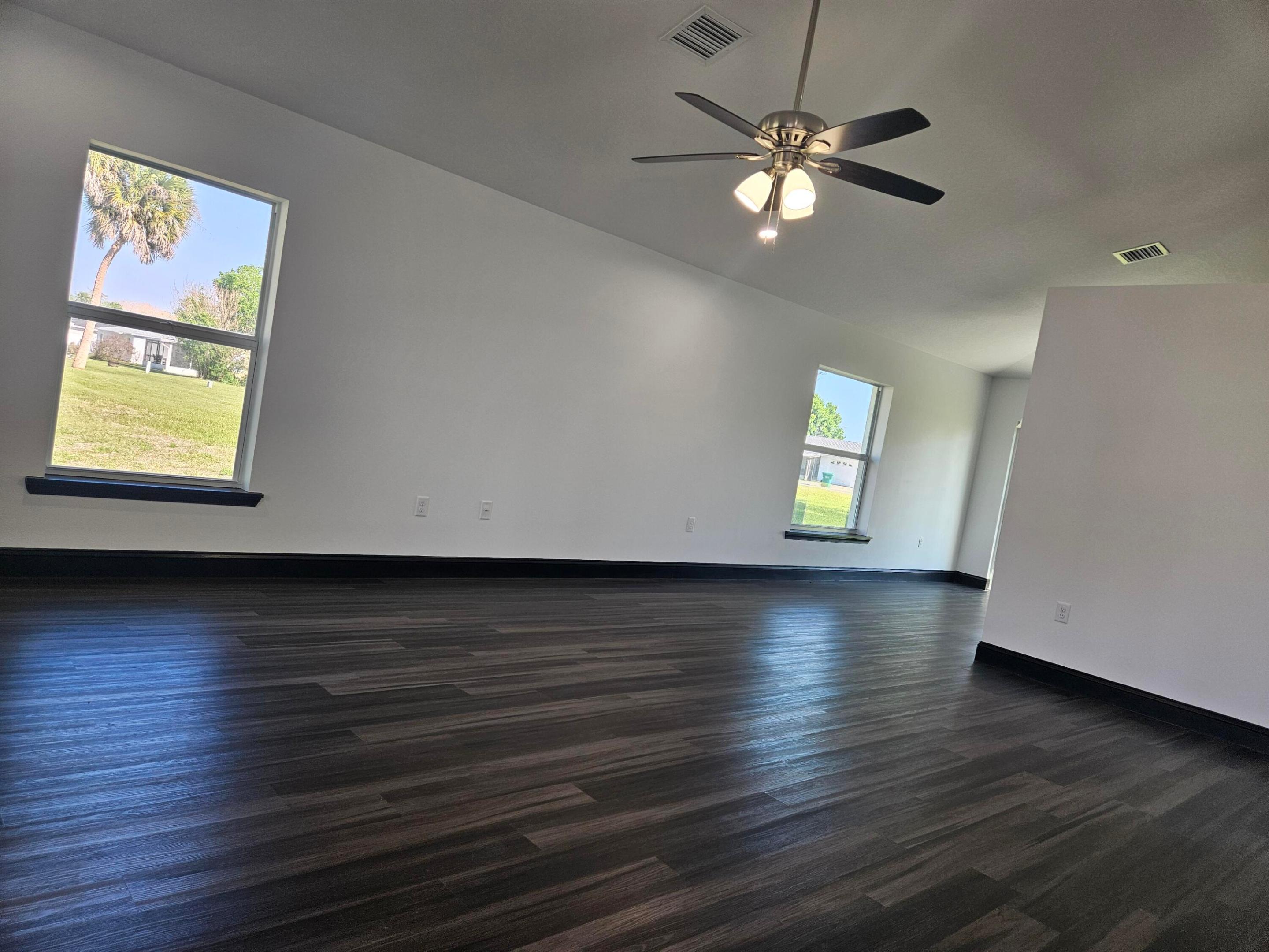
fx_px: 843
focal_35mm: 23
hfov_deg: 73.9
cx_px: 634
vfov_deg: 58.9
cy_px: 476
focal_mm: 5.4
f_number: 1.8
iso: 64
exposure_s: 1/120
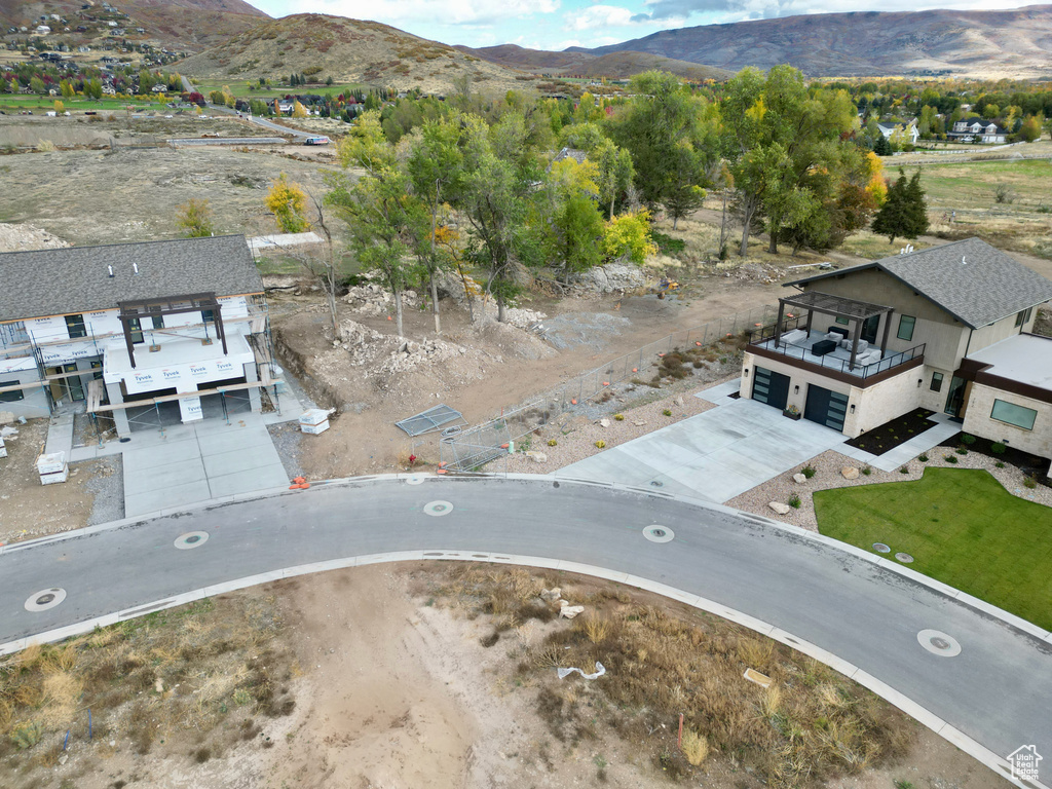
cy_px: 394
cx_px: 526
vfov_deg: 56.8
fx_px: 729
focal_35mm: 24
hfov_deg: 71.6
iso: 120
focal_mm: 6.72
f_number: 1.7
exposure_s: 1/1000
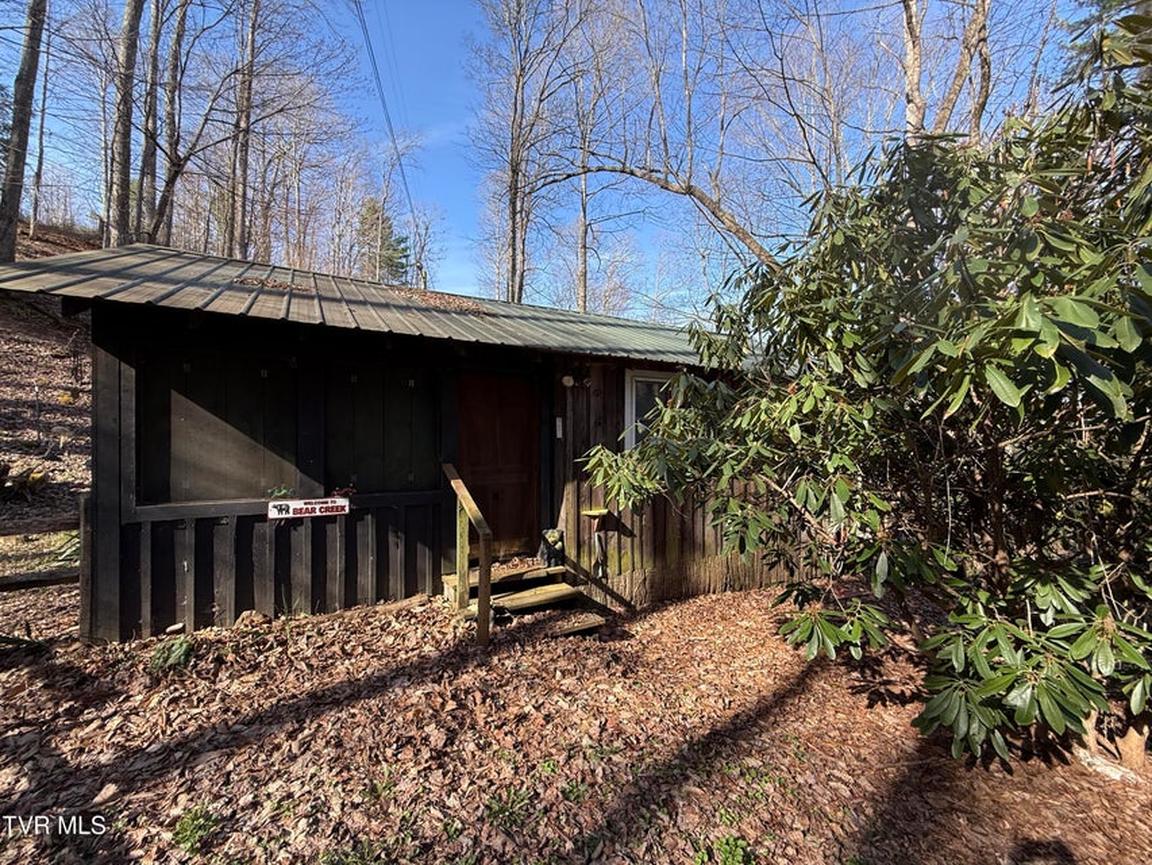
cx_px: 576
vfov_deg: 85.7
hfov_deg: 102.1
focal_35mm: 14
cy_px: 432
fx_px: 466
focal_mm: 2.22
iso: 64
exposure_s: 1/351
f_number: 2.2
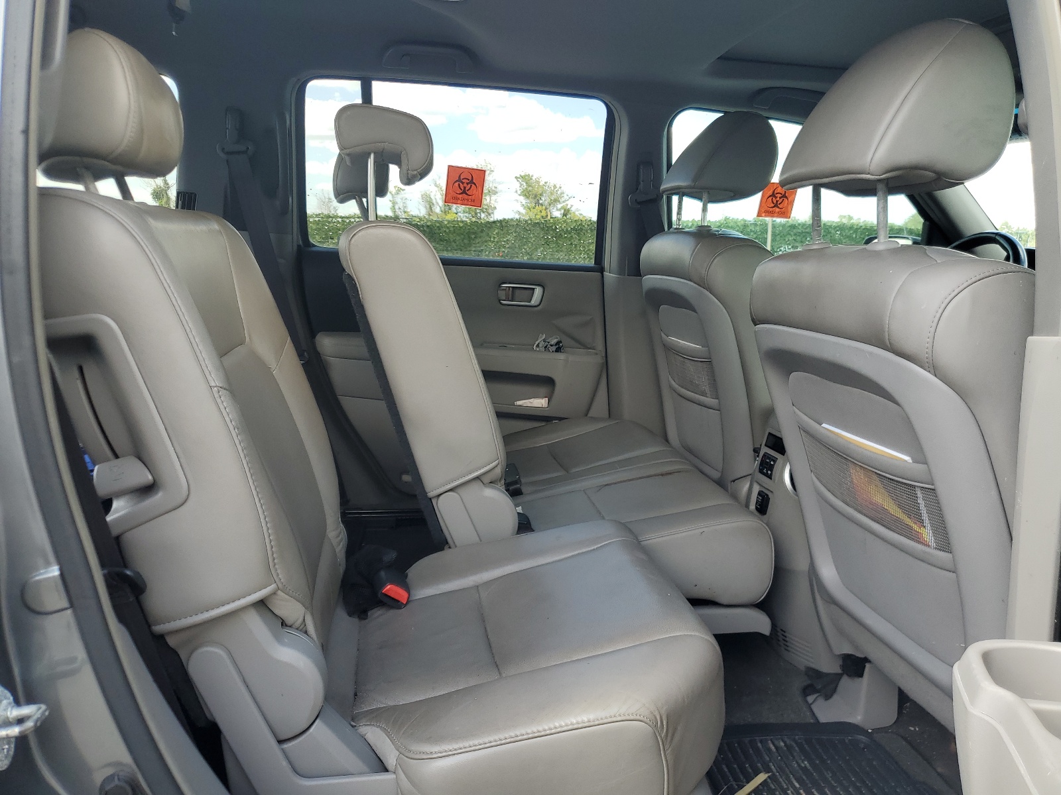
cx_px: 530
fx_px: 797
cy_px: 398
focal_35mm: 26
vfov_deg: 53.1
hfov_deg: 67.3
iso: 50
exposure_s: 1/323
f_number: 1.5
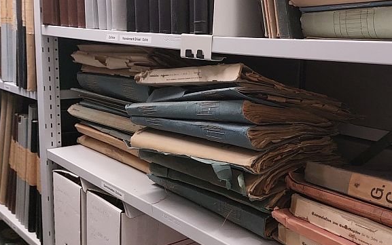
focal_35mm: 41
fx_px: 438
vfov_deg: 31.2
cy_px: 107
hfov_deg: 47.8
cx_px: 241
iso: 640
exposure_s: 1/25
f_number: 1.8
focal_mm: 5.23
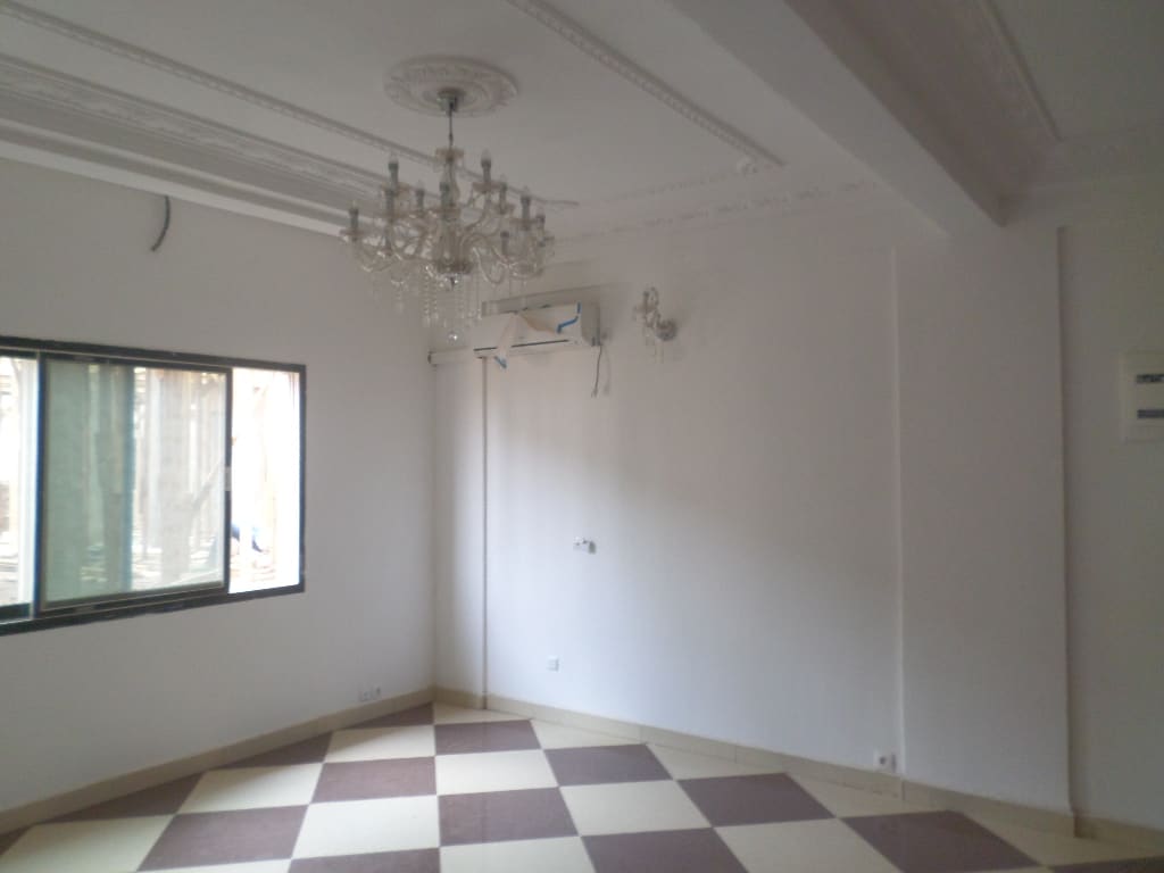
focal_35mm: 25
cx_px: 582
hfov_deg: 69.4
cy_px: 436
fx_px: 841
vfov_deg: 54.9
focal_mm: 4.5
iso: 160
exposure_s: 1/30
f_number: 2.5
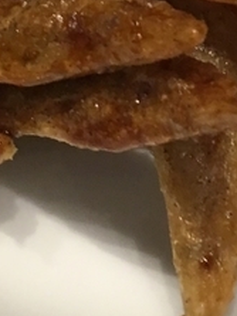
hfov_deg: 9.4
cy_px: -156
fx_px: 1425
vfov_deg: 12.1
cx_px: 243
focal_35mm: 156
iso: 125
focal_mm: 4.15
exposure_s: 1/33
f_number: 2.2
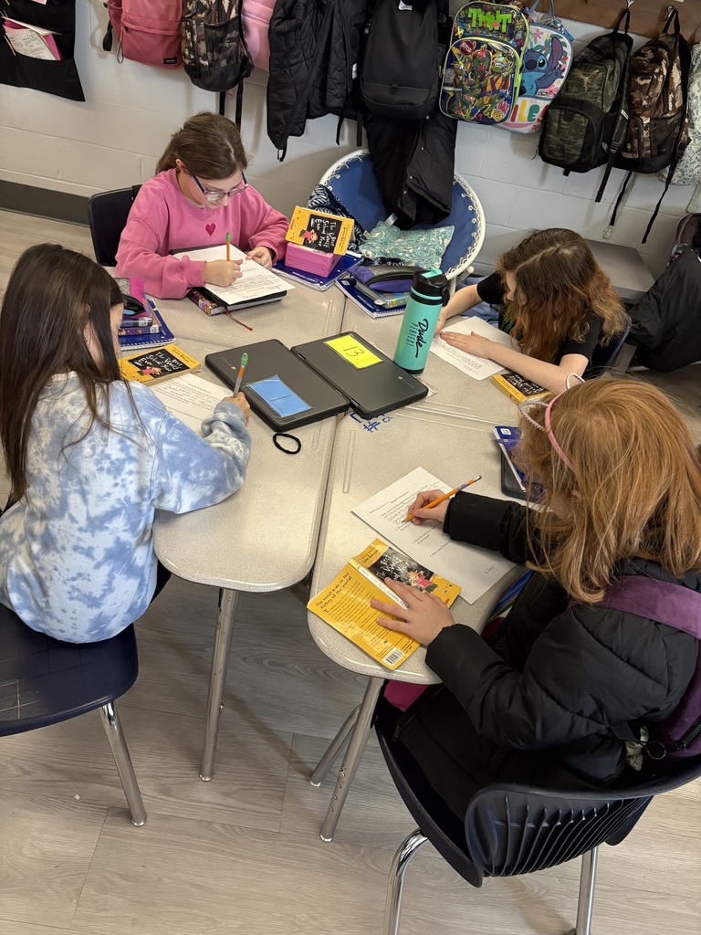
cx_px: 350
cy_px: 468
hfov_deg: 53.1
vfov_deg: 67.3
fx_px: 702
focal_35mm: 26
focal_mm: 5.96
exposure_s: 1/60
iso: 320
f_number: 1.6
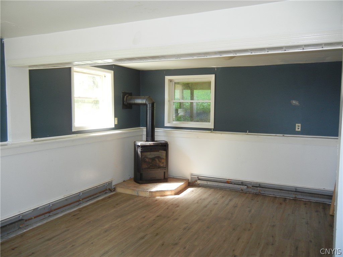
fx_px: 297
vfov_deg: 46.8
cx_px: 172
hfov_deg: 60.0
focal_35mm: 30
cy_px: 128
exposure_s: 1/30
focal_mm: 5.4
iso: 174
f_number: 3.5
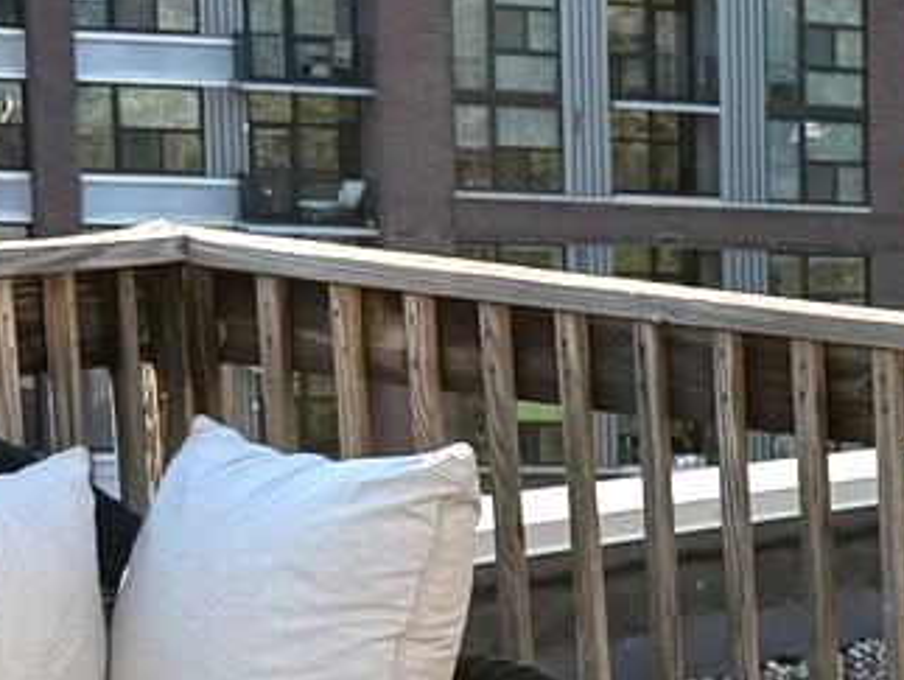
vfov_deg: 9.5
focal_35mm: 152
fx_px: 3974
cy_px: 1019
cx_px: 1749
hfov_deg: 11.8
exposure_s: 1/868
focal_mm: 6.76
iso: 80
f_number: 1.78
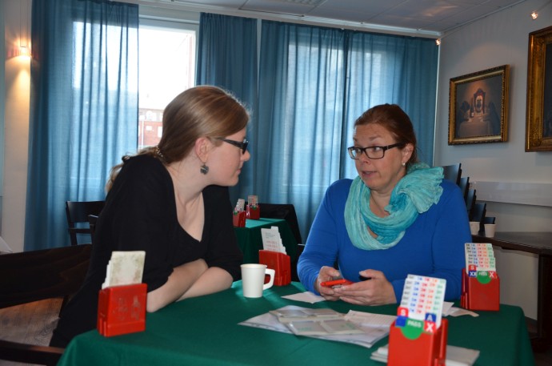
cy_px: 183
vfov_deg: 34.1
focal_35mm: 39
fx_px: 597
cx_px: 276
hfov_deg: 49.6
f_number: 4
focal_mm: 26
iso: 500
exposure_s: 1/60
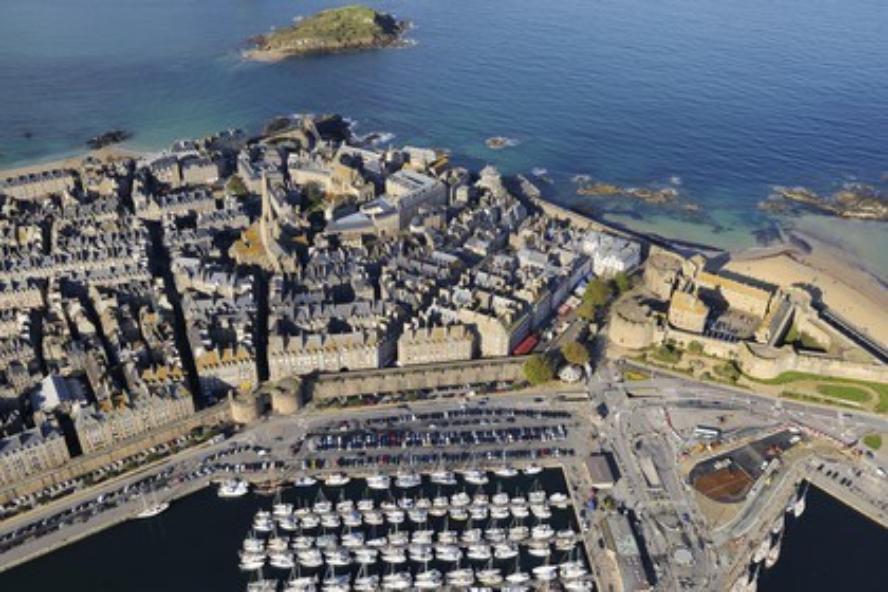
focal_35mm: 32
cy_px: 296
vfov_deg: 41.1
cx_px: 444
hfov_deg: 58.7
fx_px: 789
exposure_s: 1/1000
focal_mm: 32
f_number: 8
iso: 400
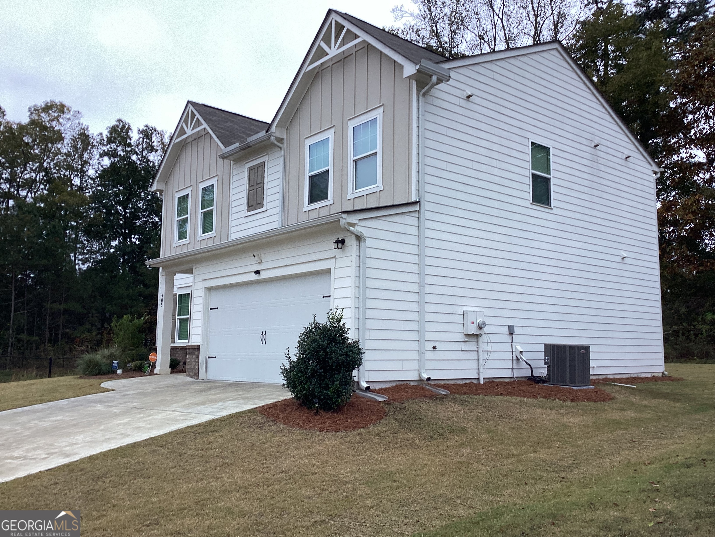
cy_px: 268
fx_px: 640
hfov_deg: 58.4
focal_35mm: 31
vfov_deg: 45.4
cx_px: 358
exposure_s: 1/230
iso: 25
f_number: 2.4
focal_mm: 3.3
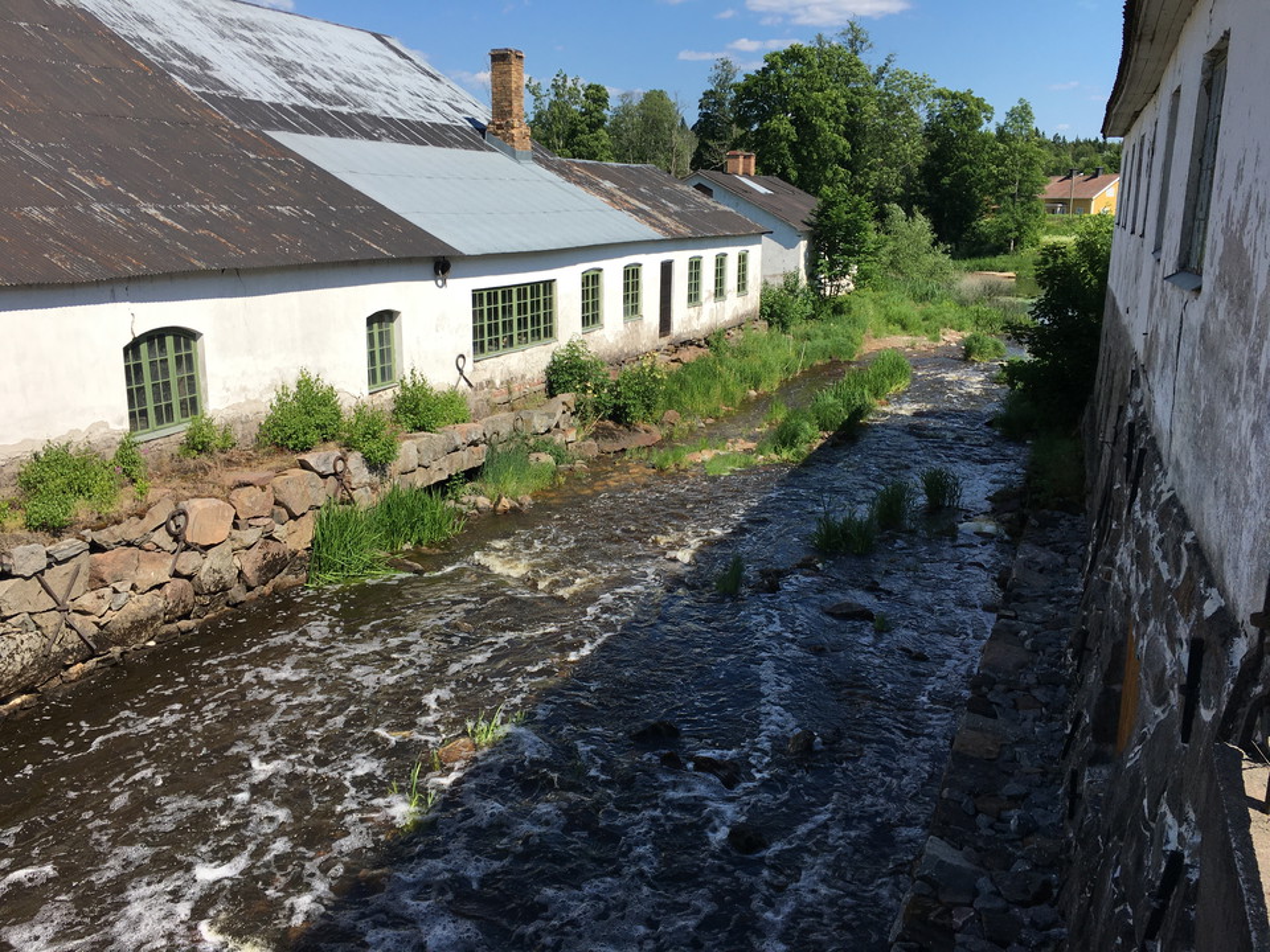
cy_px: 476
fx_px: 1064
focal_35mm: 29
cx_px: 635
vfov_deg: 48.2
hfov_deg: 61.7
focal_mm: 4.15
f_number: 2.2
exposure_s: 1/1538
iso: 25
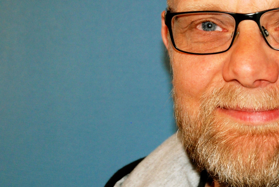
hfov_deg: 13.9
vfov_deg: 9.4
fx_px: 1133
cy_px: 63
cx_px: 232
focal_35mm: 146
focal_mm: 40
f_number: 4.5
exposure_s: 1/60
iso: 400
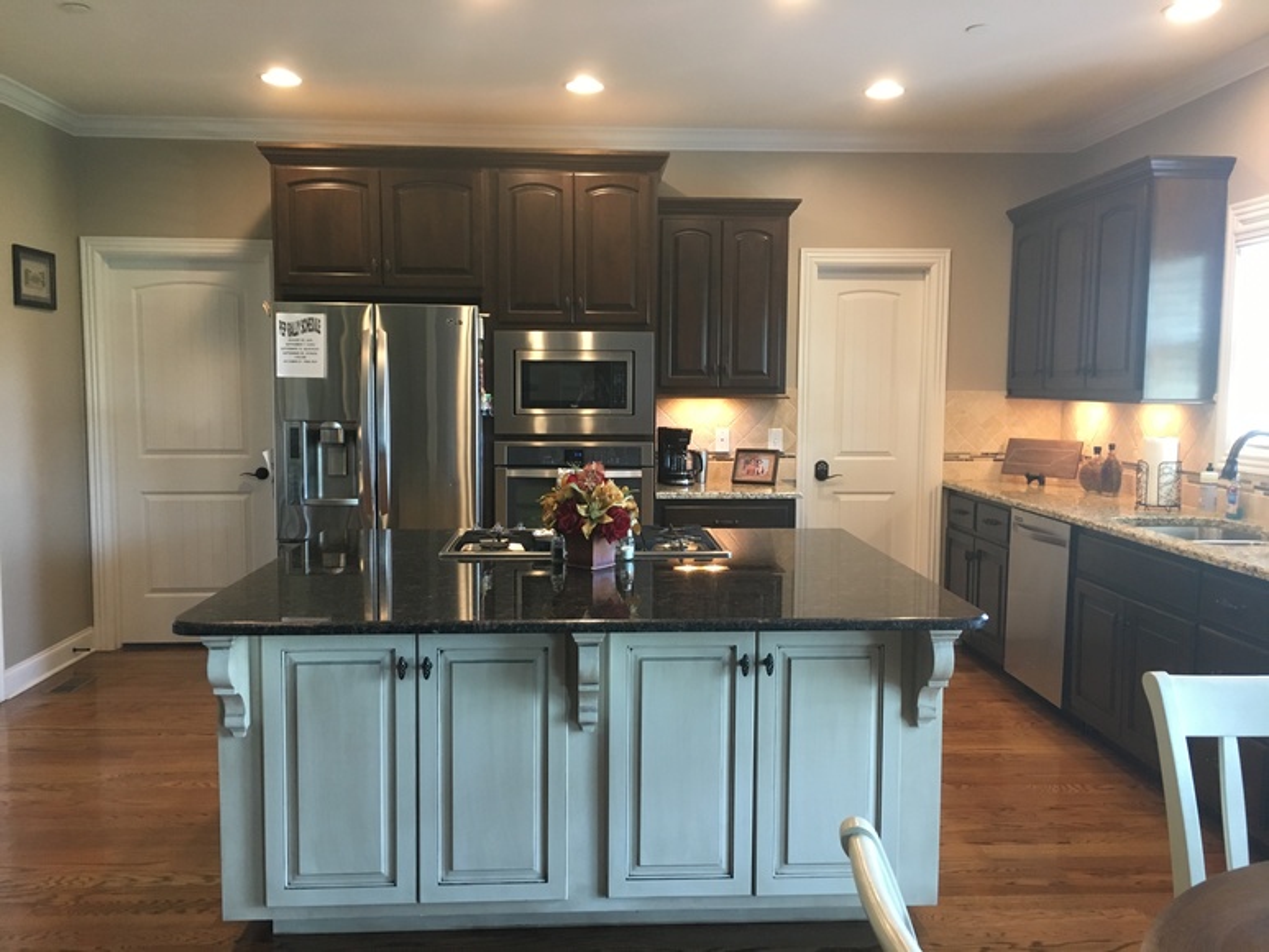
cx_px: 634
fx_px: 1063
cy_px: 476
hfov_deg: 61.7
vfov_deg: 48.2
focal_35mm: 29
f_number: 2.2
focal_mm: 4.15
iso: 125
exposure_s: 1/30
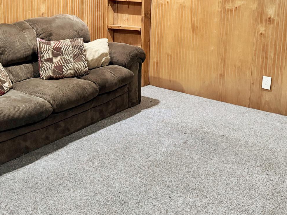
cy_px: 37
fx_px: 414
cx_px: 101
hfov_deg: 37.9
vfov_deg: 28.4
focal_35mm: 50
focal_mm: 6.76
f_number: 1.78
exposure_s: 1/40
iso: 800
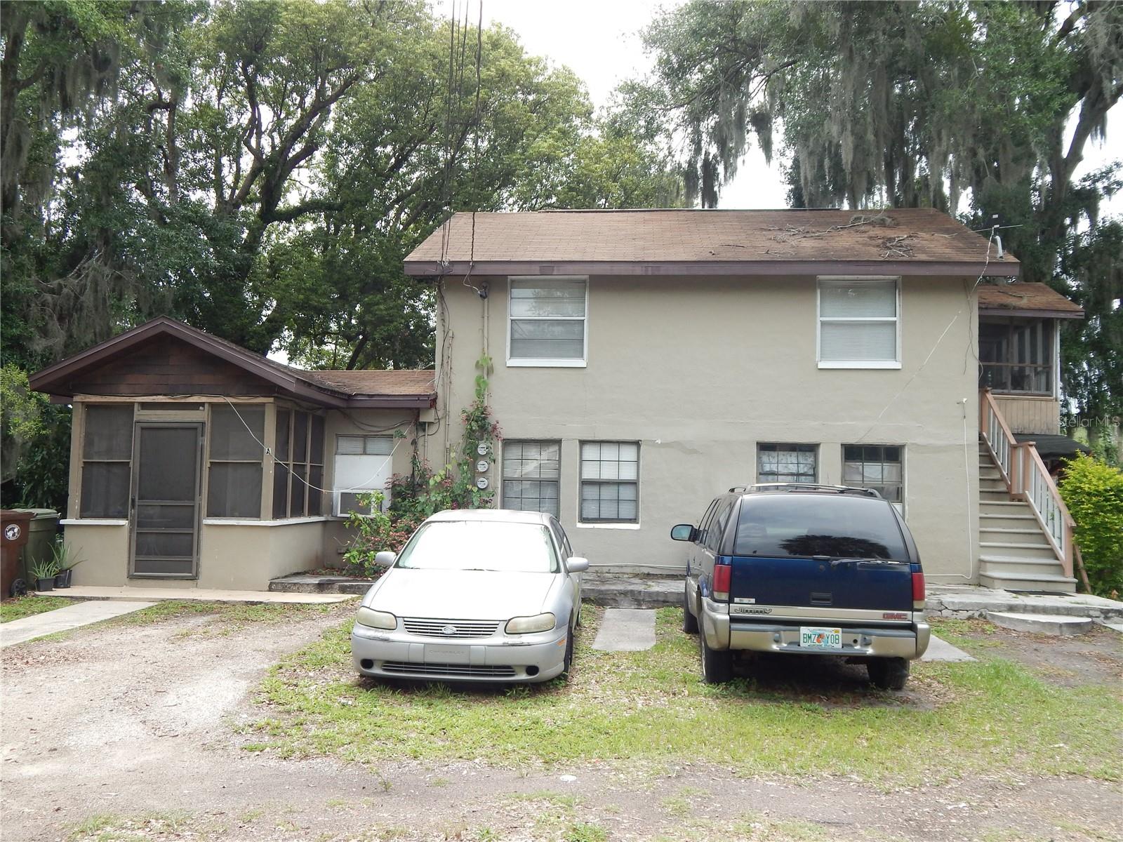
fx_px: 1006
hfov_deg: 58.4
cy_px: 421
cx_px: 562
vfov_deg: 45.4
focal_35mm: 31
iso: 125
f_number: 3.2
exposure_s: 1/320
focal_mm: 5.6
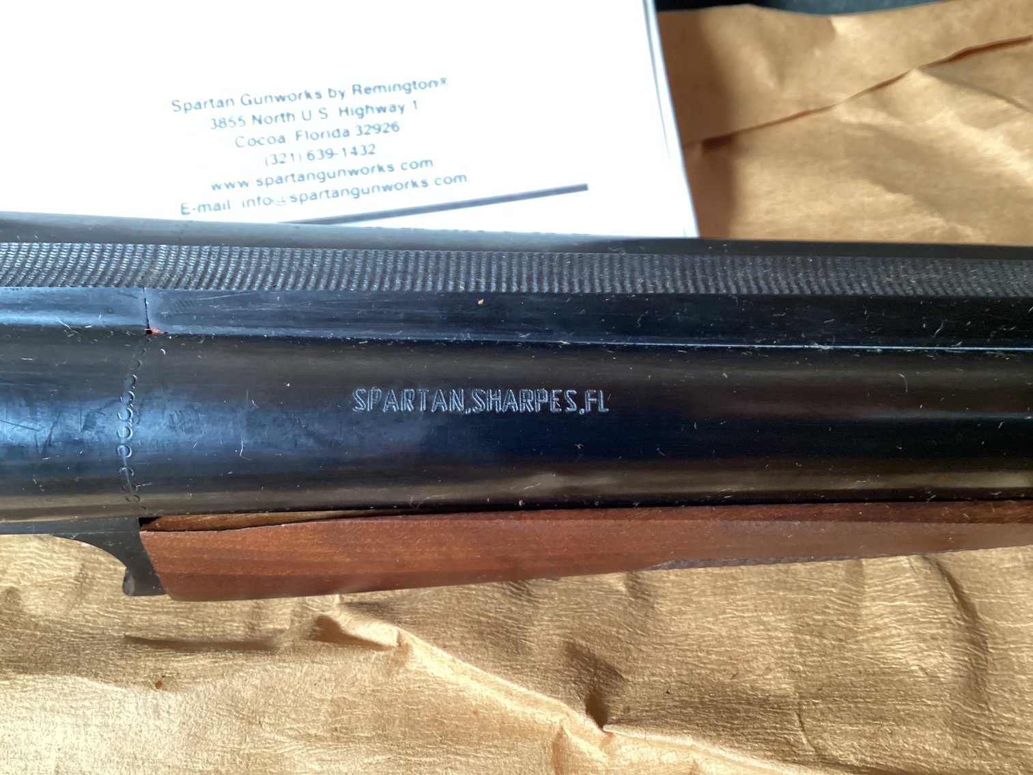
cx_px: 516
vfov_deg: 45.4
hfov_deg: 58.3
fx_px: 925
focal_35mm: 31
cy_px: 388
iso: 500
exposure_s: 1/30
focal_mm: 3.3
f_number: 2.4
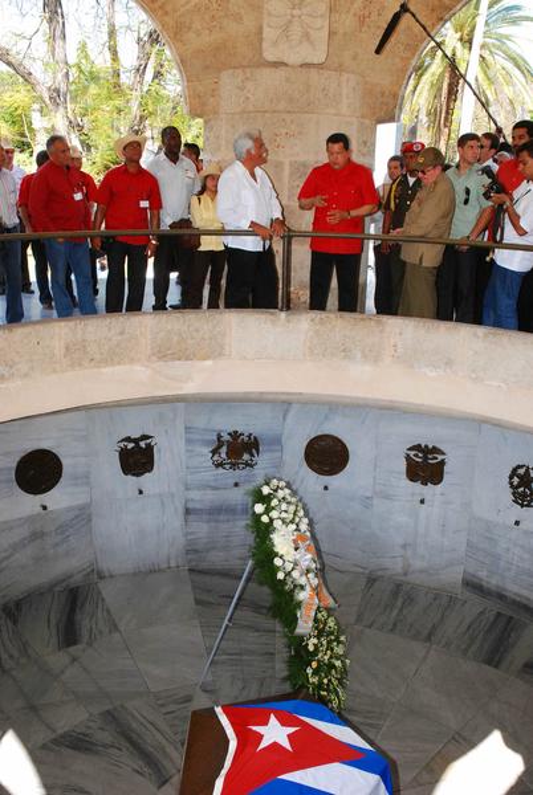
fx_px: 730
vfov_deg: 57.2
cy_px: 398
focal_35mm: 33
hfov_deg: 40.1
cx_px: 266
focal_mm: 22
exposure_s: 1/200
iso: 800
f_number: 10
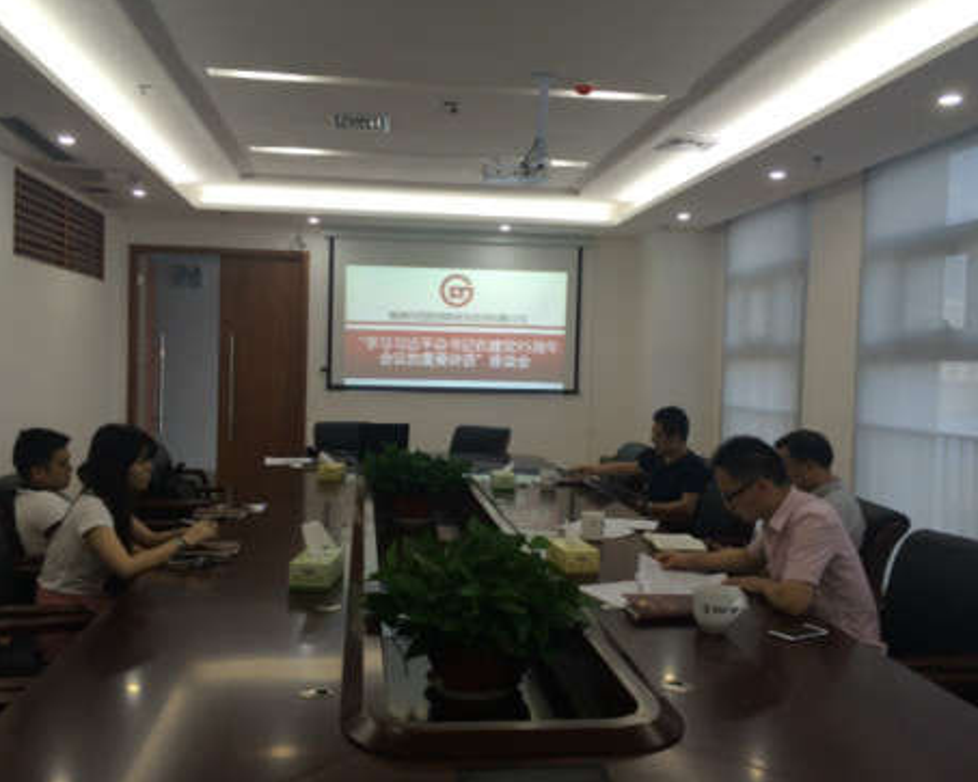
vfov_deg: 45.8
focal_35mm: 32
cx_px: 479
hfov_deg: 55.7
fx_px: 926
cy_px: 389
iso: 50
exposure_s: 1/50
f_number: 2.2
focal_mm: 4.15
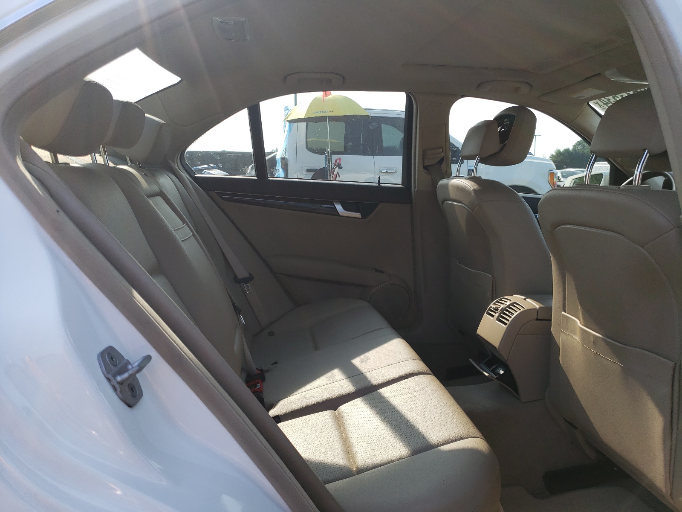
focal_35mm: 26
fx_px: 512
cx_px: 341
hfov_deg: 67.3
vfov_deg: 53.1
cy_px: 256
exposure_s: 1/833
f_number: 1.5
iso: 50
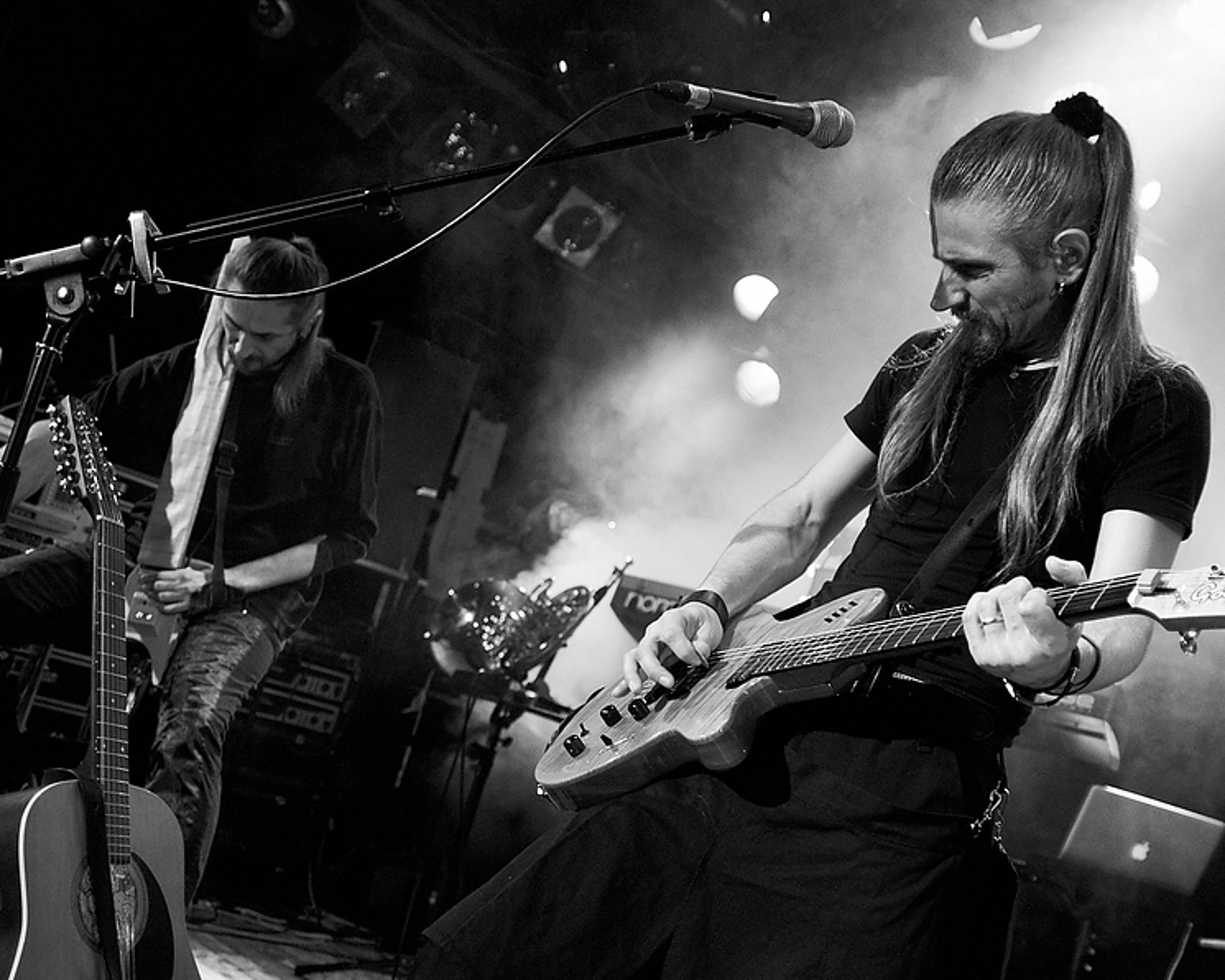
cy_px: 492
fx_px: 1233
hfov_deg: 52.5
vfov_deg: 43.4
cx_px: 737
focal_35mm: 34
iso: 400
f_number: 2.2
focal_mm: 20
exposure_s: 1/160
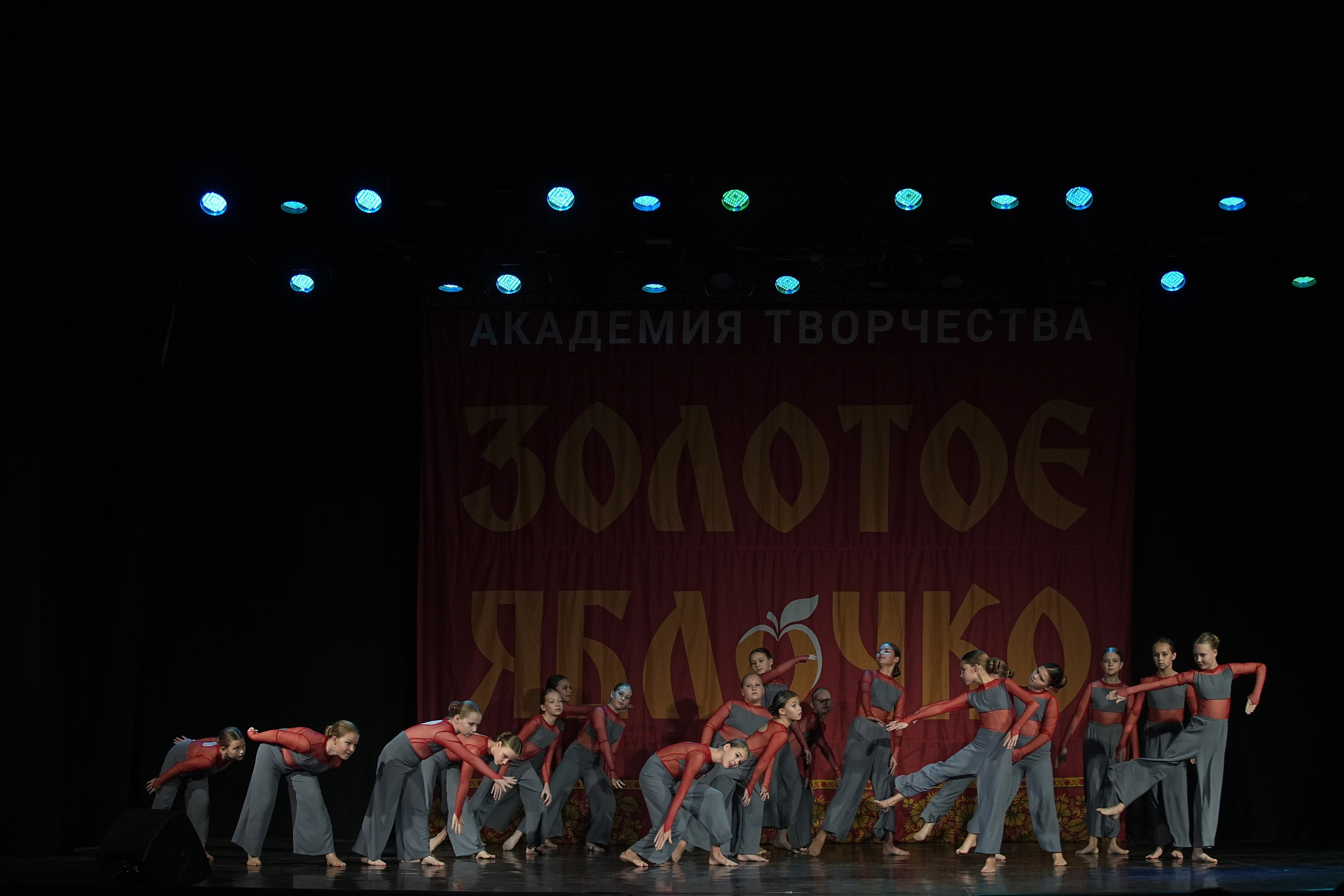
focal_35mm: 70
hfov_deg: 28.8
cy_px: 448
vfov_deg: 19.5
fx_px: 2613
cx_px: 672
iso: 2000
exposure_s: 1/400
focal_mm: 70
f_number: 4
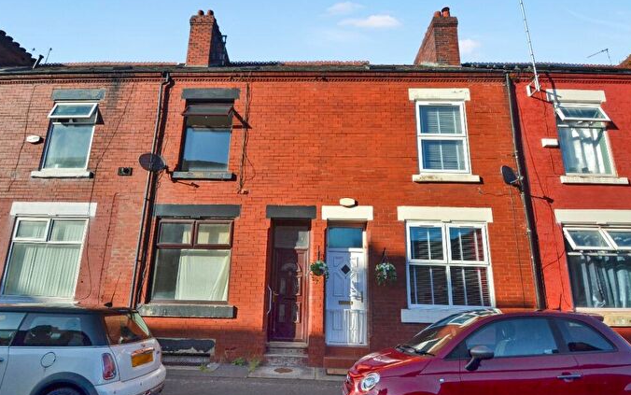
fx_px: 327
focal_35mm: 19
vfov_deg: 62.2
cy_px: 206
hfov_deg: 88.0
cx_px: 313
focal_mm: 12
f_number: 7.1
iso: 100
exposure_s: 1/200
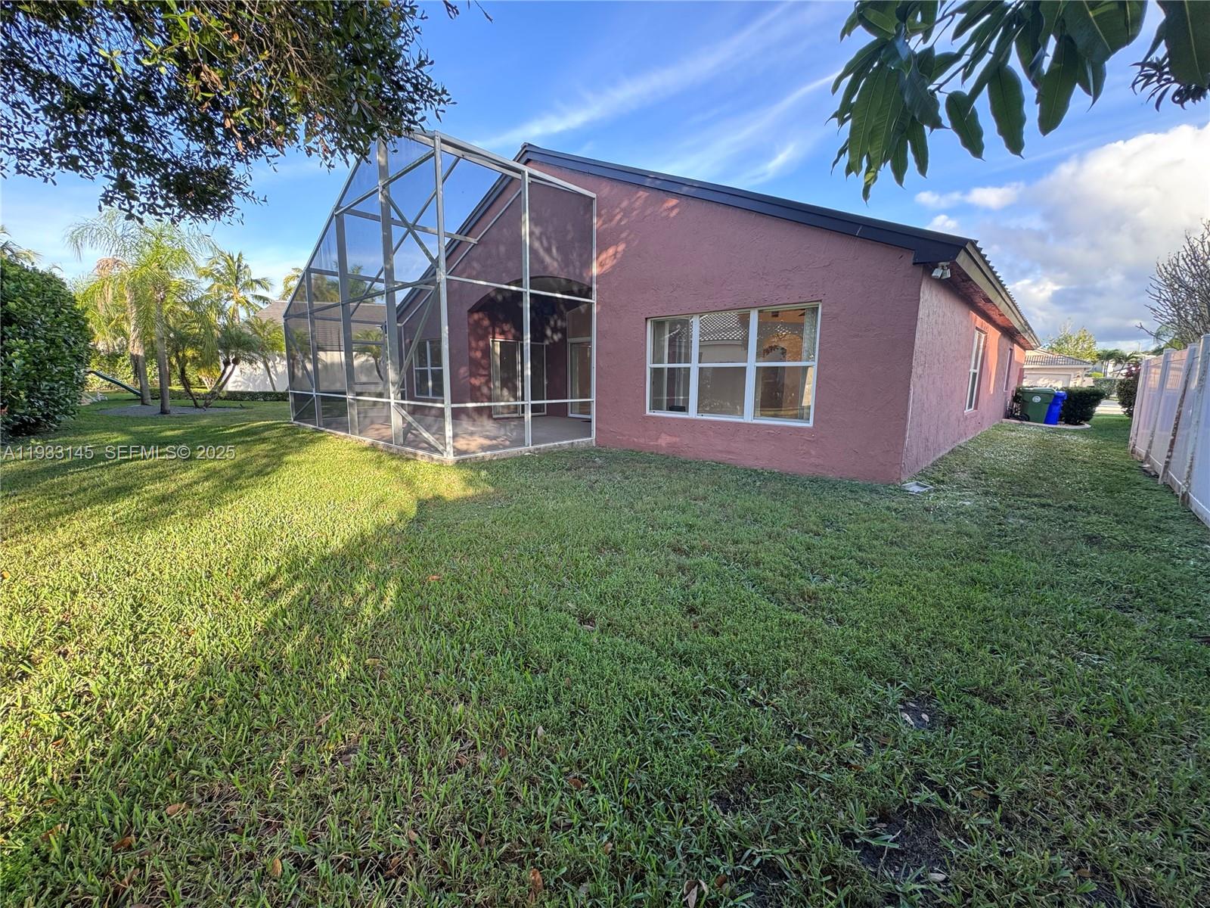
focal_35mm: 14
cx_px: 605
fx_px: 489
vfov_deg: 85.7
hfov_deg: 102.1
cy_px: 454
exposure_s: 1/99
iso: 40
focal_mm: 2.22
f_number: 2.2
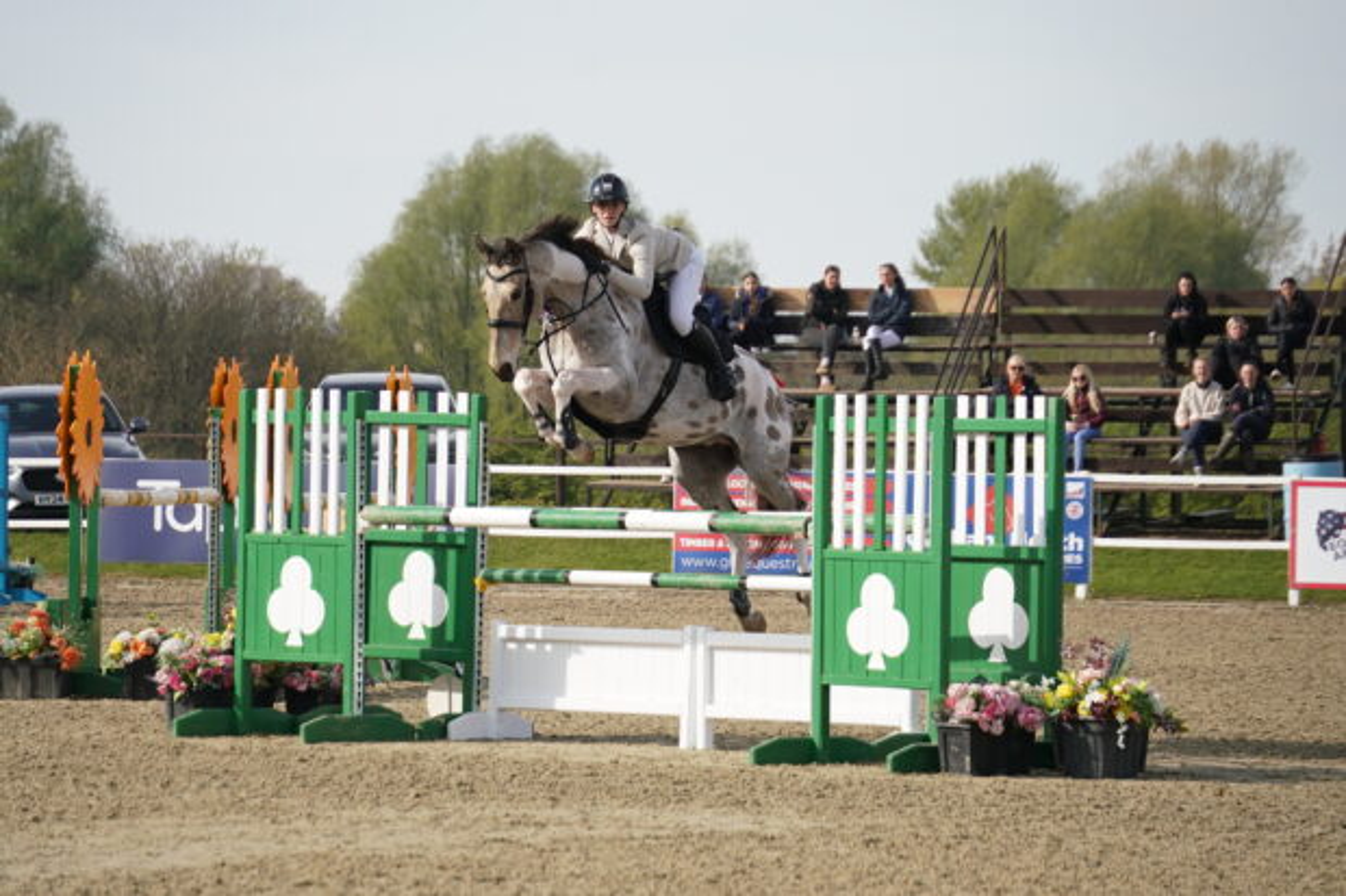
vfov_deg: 6.6
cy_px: 448
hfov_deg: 9.9
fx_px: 7737
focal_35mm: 207
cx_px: 673
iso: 400
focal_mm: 138
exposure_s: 1/1250
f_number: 5.6
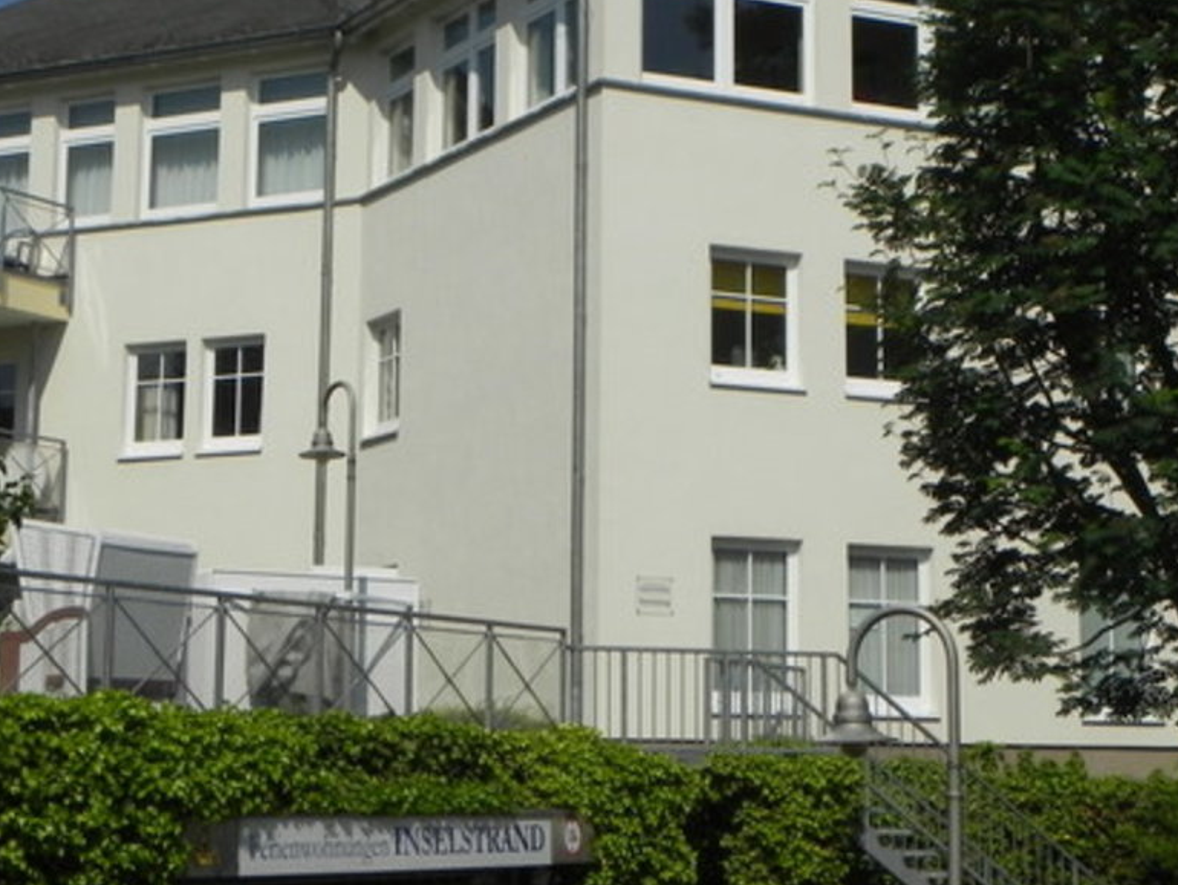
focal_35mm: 81
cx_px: 620
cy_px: 253
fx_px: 2757
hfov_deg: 24.1
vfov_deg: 18.1
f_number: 8
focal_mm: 9.2
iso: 160
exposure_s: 1/1000
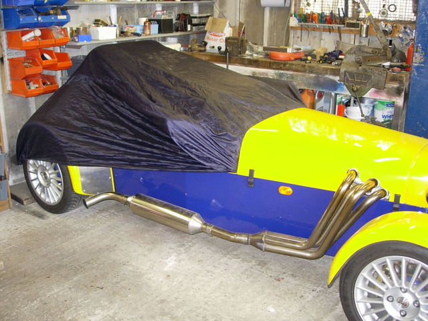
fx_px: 470
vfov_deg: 37.7
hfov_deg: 49.0
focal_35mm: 38
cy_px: 160
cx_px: 214
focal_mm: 7.8
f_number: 2.8
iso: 145
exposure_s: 1/19.5
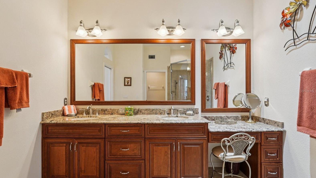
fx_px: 142
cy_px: 91
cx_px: 157
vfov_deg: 63.9
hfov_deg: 95.9
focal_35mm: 17
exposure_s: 1/13
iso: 400
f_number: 8
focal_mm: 16
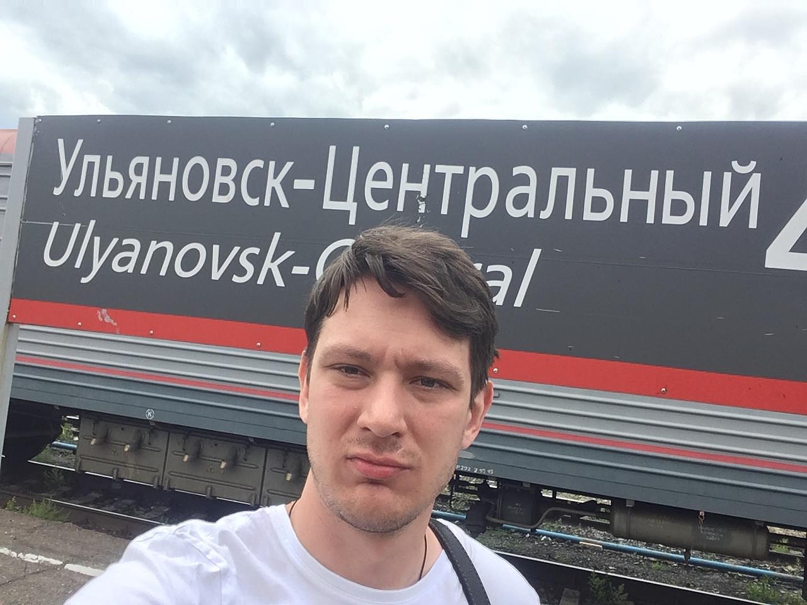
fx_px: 723
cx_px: 404
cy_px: 302
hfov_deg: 58.4
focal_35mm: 31
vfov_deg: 45.4
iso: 50
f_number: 2.4
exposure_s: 1/555
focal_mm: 2.15
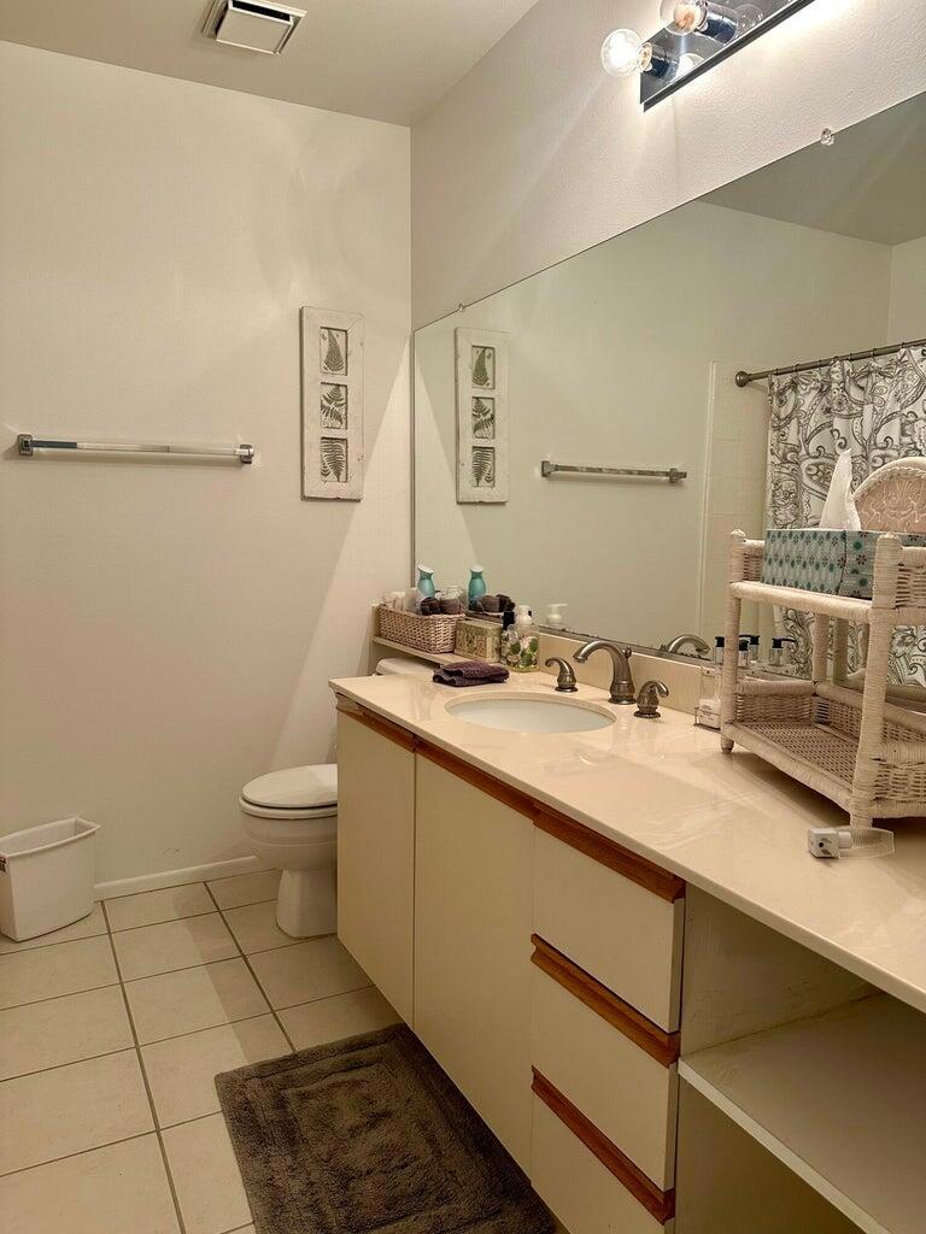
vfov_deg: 71.6
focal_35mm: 24
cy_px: 617
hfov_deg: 56.8
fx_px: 856
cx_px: 463
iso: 160
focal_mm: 6.86
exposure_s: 1/60
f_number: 1.78
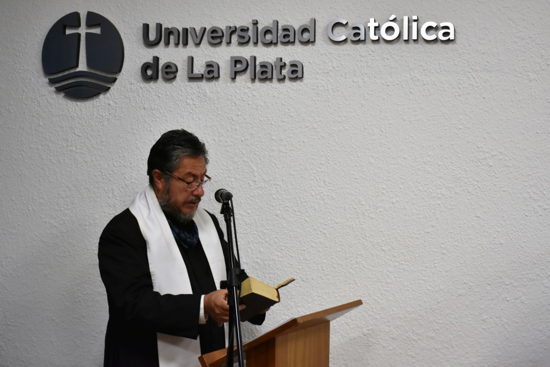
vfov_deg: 22.6
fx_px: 917
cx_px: 275
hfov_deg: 33.4
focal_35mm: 60
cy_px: 184
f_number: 5.6
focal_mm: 40
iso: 800
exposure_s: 1/125
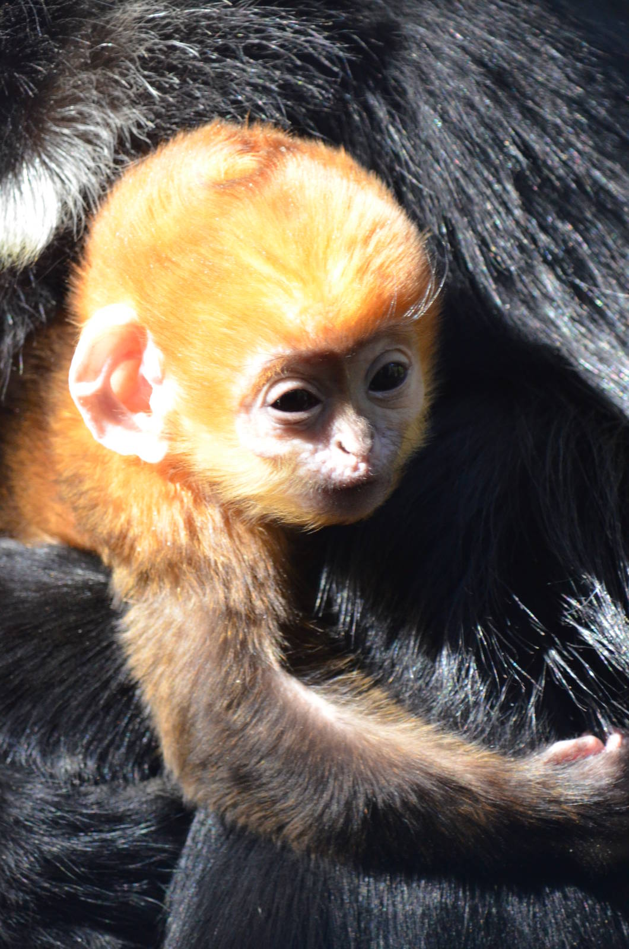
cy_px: 474
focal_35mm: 750
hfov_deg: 1.8
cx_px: 314
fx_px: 19740
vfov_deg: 2.8
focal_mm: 500
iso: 1600
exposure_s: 1/250
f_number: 6.3
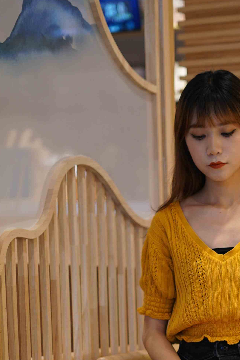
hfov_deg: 12.4
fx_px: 1089
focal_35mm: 109
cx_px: 248
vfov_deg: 18.2
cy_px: 373
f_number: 1.8
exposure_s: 1/100
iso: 200
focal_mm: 50
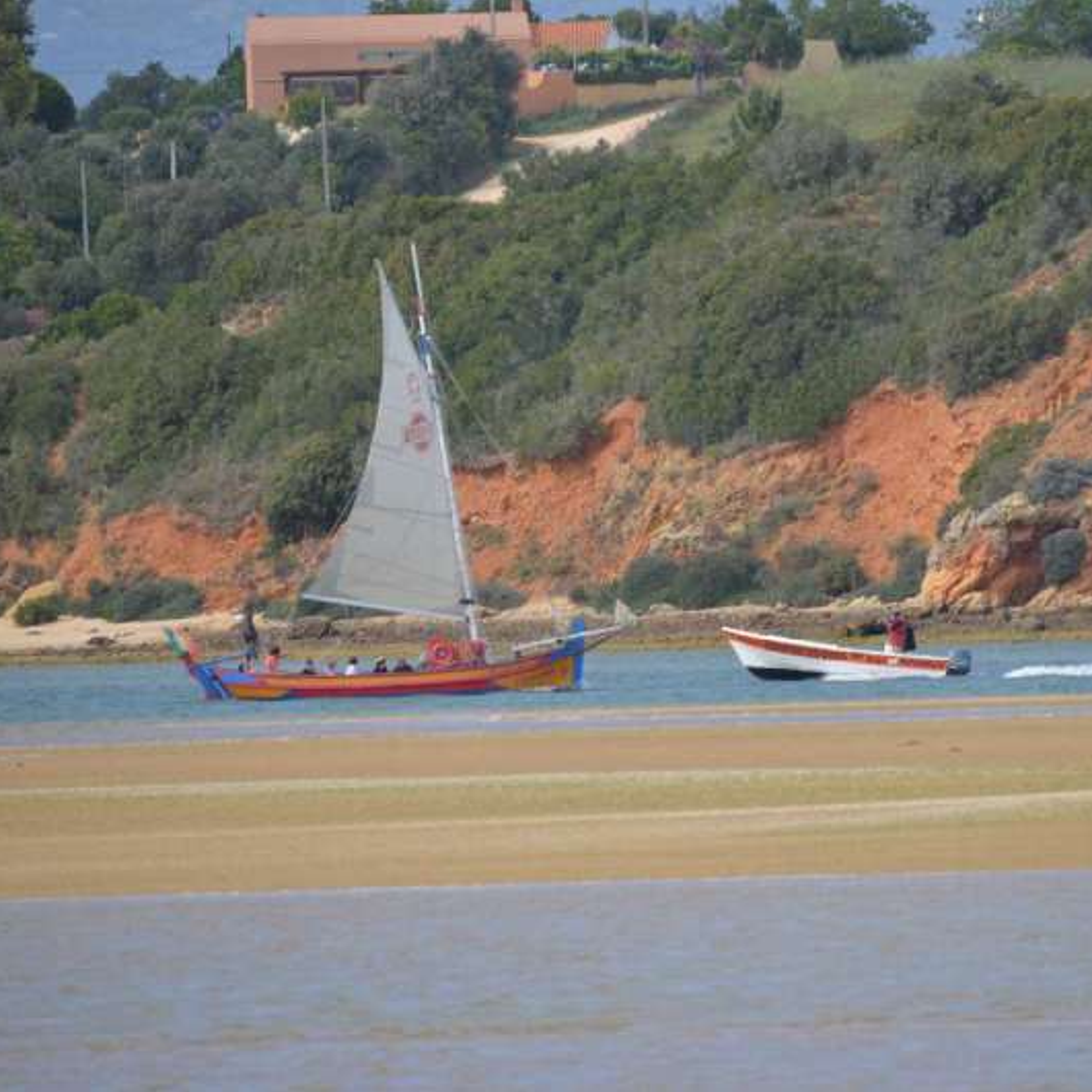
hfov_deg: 2.3
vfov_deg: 2.3
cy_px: 547
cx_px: 716
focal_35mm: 768
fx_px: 27410
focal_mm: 600
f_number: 9
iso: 125
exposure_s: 1/200
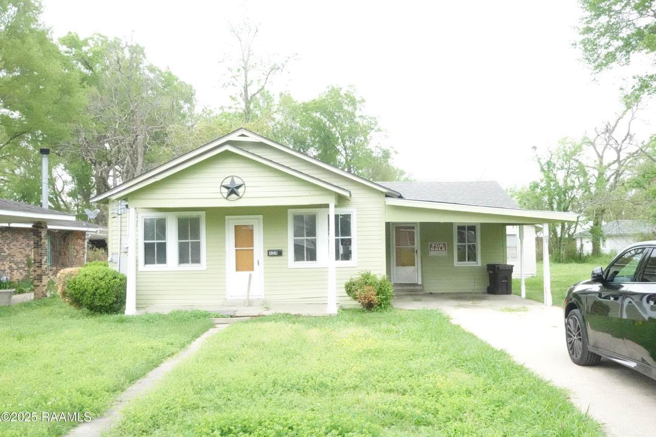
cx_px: 328
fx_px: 619
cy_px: 218
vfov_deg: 38.9
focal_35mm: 34
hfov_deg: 55.8
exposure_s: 1/160
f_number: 9
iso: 10000
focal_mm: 13.08
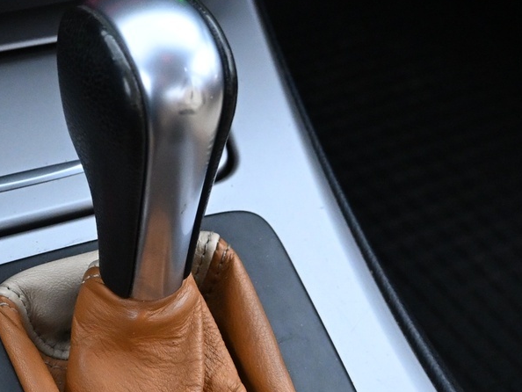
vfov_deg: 19.2
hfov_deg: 25.1
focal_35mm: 77
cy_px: 237
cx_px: 132
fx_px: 1156
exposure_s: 1/30
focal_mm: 19.5
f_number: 3.8
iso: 3600
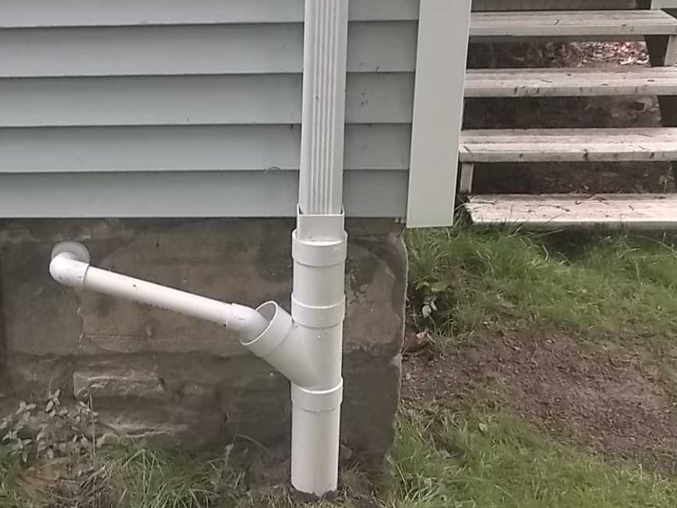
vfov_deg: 28.5
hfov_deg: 36.6
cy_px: 291
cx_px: 170
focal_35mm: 51
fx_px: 997
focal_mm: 5.9
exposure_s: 1/50
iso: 80
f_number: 3.3
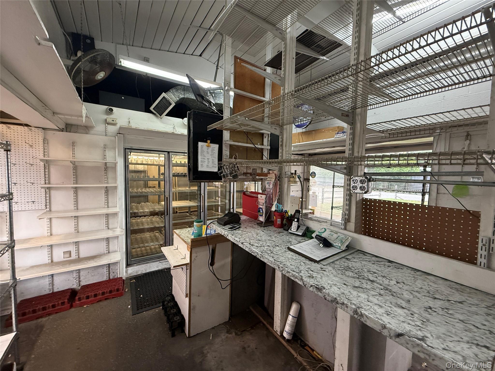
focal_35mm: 14
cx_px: 248
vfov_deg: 85.7
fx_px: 200
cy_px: 186
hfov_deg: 102.1
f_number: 2.2
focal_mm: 2.22
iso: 400
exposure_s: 1/120
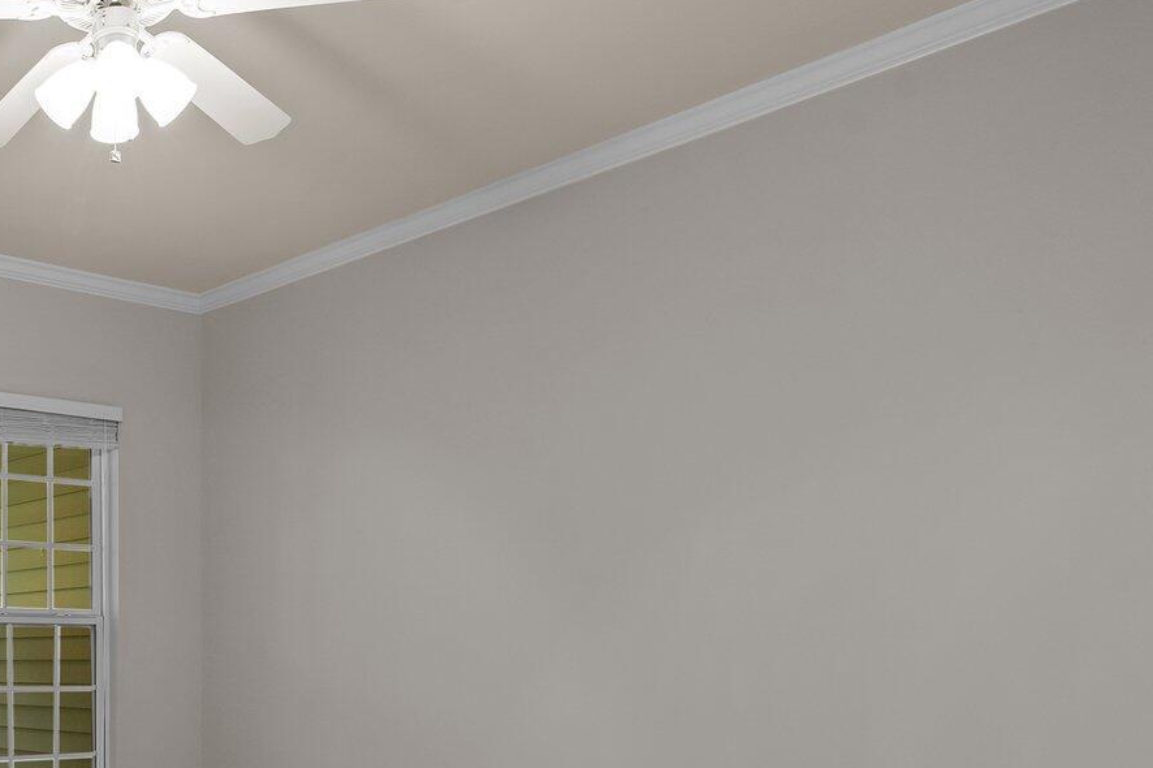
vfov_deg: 34.4
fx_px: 1185
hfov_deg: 43.4
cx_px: -34
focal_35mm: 37
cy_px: 655
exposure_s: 1/1.43
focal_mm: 16
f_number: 8
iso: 400
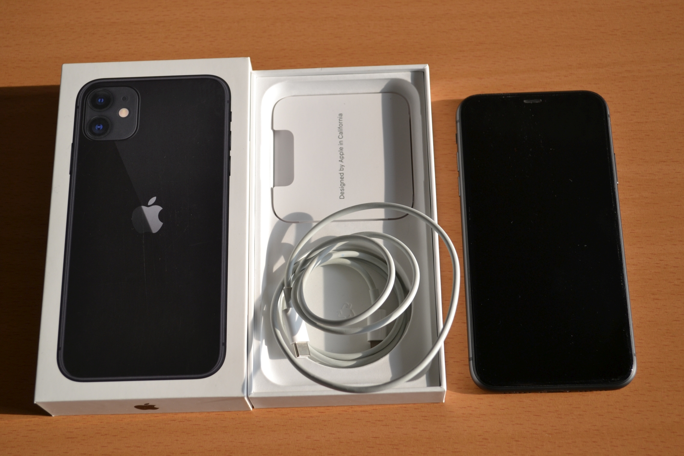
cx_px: 342
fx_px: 1083
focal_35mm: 57
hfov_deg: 35.1
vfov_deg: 23.8
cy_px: 228
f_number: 5.6
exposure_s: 1/125
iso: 140
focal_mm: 38
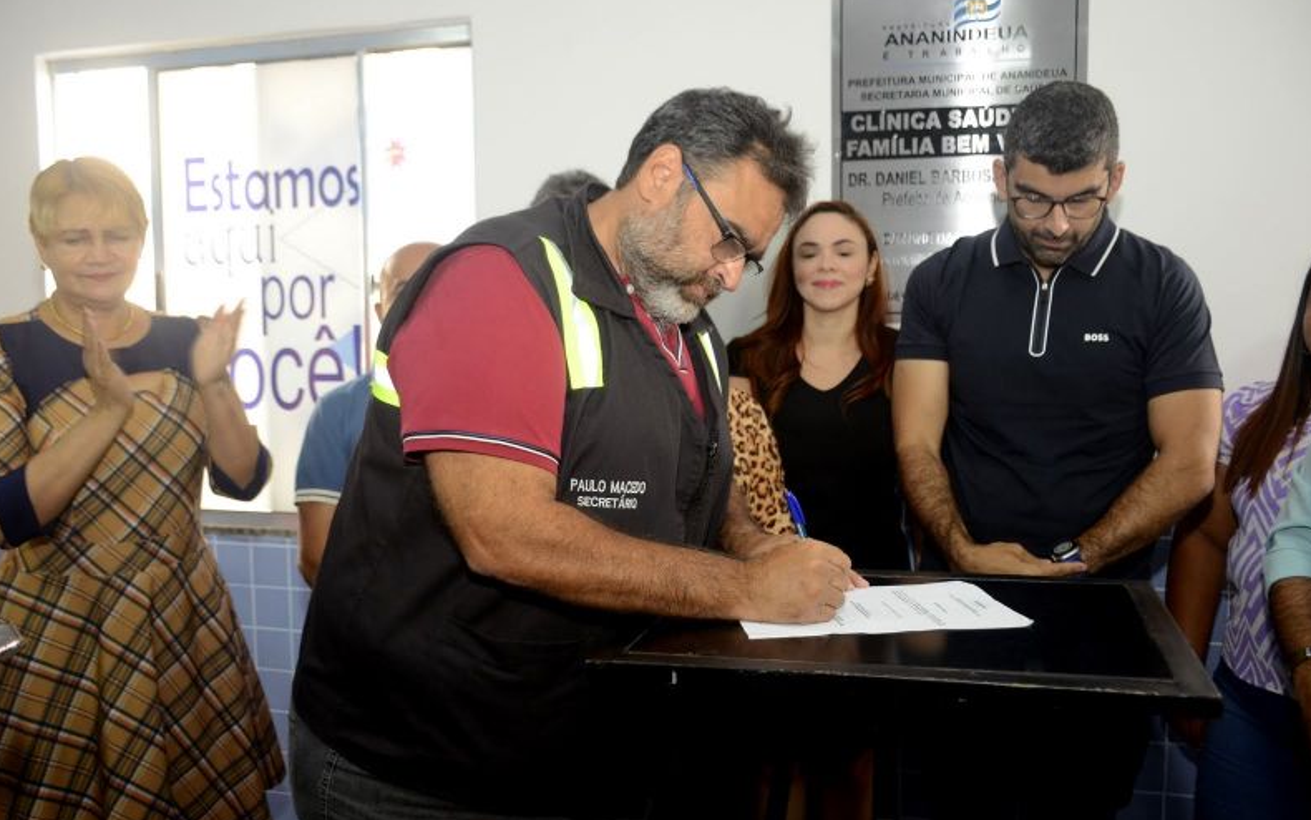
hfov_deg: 56.7
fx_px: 1215
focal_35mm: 34
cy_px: 418
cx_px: 656
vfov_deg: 37.3
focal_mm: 22
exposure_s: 1/80
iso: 1000
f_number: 3.5
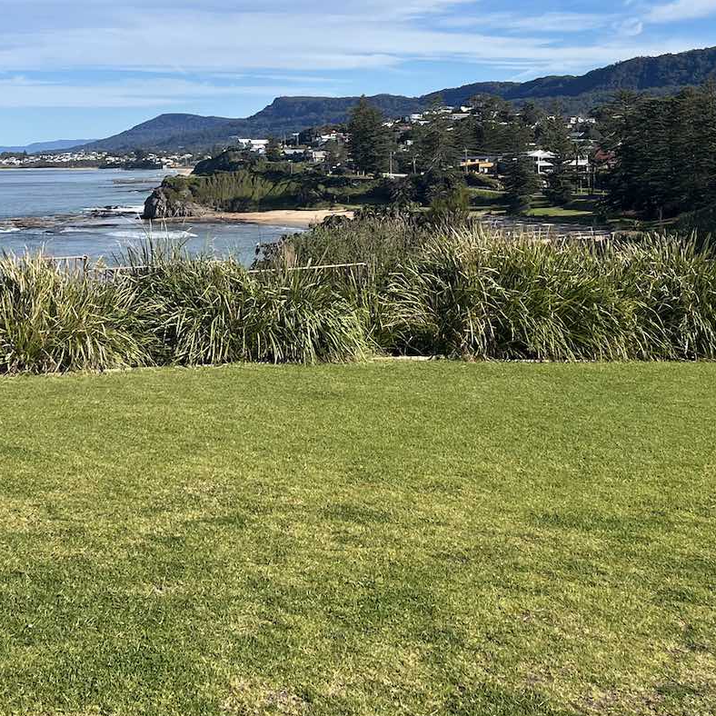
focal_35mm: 56
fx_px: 1310
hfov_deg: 30.5
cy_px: 86
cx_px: 331
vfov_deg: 29.4
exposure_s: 1/4310
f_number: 1.6
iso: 50
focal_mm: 5.1
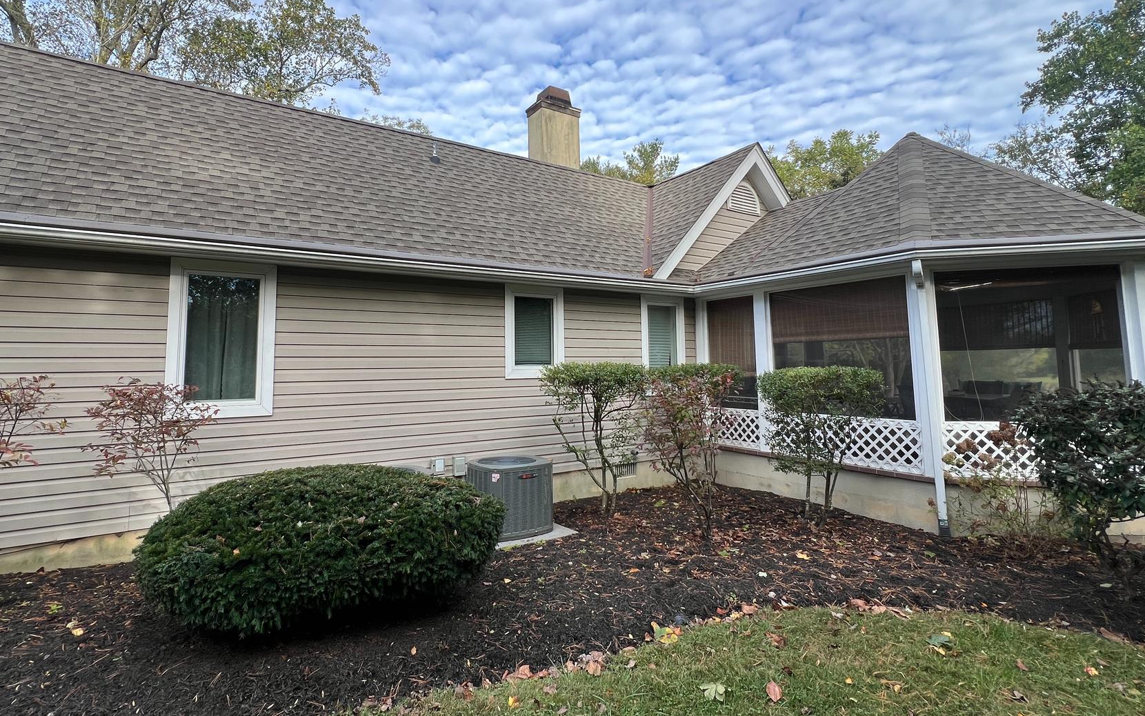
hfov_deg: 94.3
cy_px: 321
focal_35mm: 17
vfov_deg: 67.8
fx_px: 531
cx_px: 552
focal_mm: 1.57
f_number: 1.8
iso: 32
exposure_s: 1/337
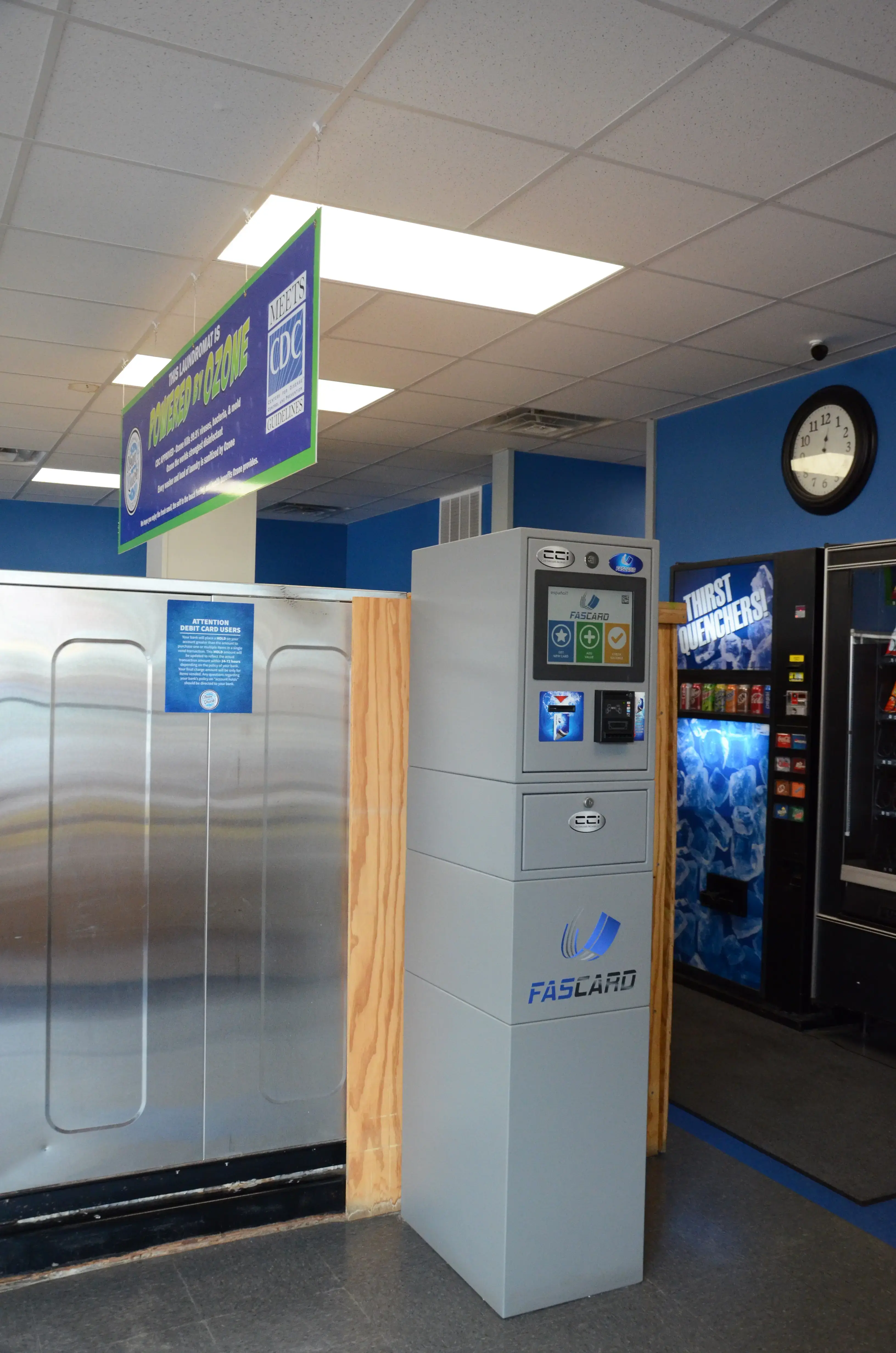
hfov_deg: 41.5
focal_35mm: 32
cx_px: 448
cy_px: 676
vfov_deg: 59.6
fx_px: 1181
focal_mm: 21
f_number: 5.6
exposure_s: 1/160
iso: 1600
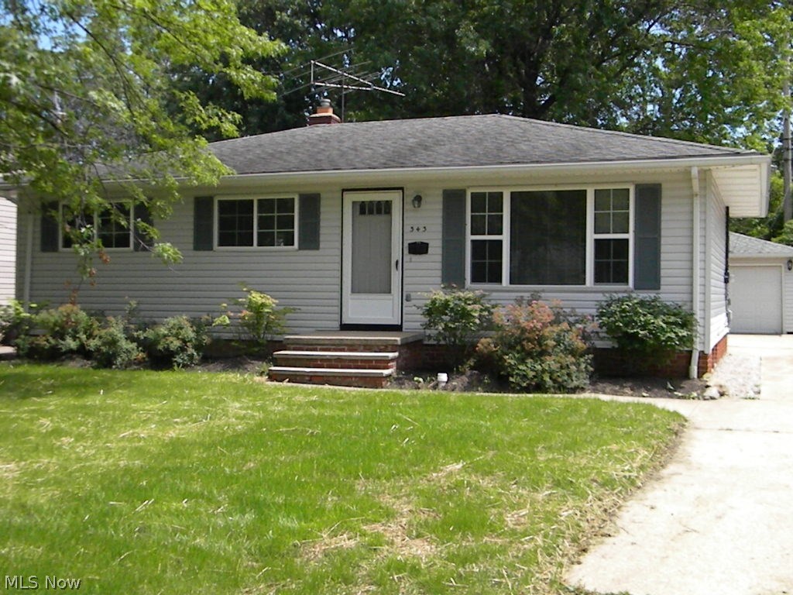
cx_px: 396
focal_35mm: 40
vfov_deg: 36.0
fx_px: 916
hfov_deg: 46.8
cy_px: 298
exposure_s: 1/1073
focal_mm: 7.3
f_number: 7.6
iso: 720
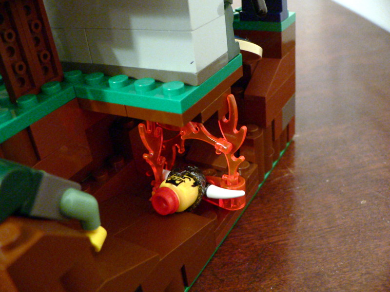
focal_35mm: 35
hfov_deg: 52.6
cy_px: 146
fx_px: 394
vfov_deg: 40.7
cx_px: 195
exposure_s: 1/4
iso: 200
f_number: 2.8
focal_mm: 4.6
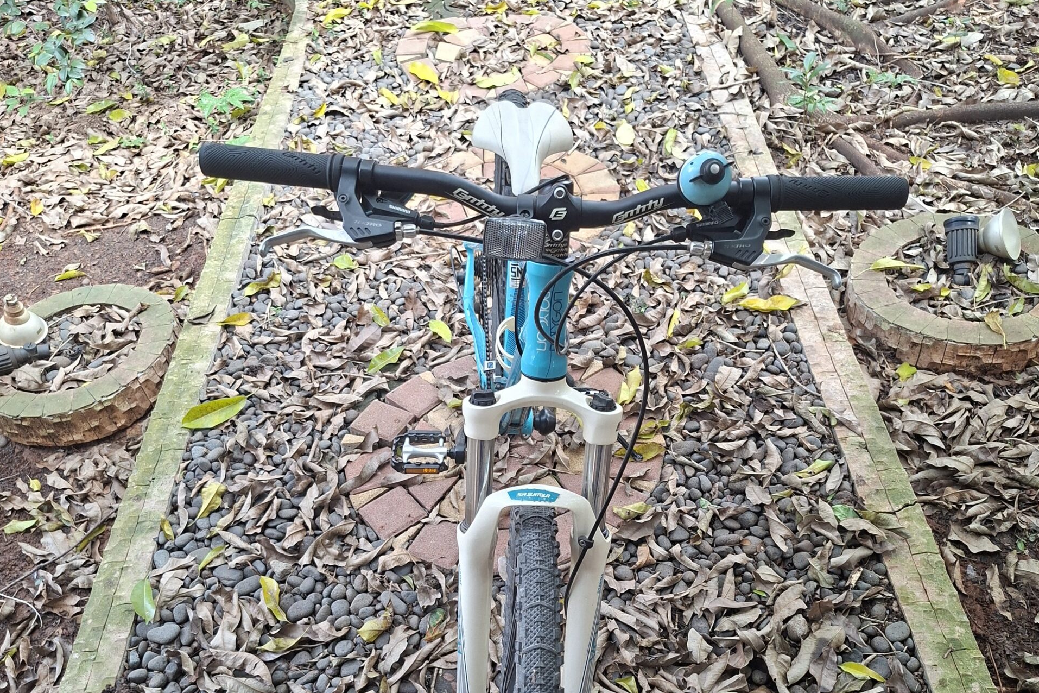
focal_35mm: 32
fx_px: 923
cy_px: 450
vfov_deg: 40.7
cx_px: 519
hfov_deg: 58.7
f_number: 1.8
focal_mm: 5.54
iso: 250
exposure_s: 1/100
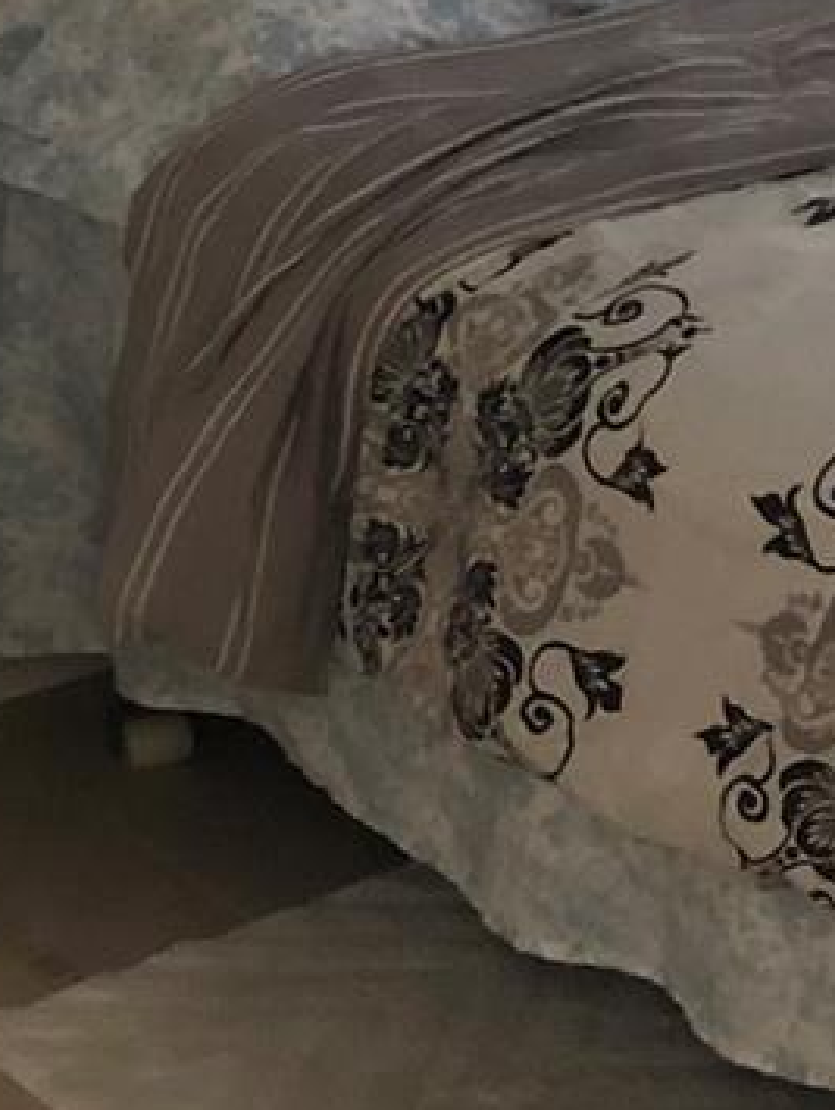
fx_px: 3885
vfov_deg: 16.2
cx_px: 754
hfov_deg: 12.2
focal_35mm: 121
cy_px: 372
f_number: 1.8
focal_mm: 3.99
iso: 80
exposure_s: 1/5
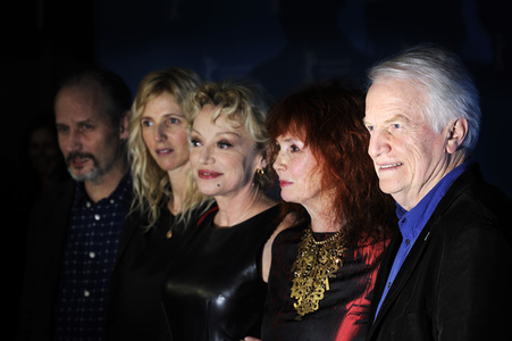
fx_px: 1990
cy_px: 170
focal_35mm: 140
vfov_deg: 9.8
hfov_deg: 14.7
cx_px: 256
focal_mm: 140
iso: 400
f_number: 8
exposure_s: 1/200
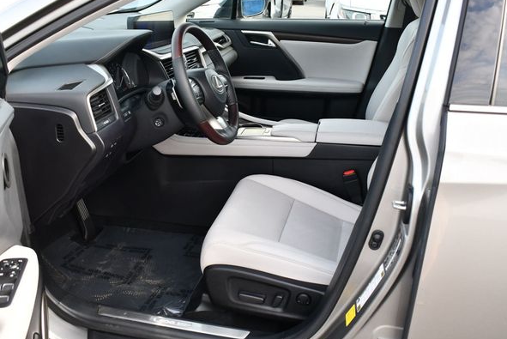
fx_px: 550
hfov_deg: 49.5
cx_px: 233
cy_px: 158
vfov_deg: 34.3
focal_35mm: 39
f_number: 4.5
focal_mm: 18
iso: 400
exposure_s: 1/250
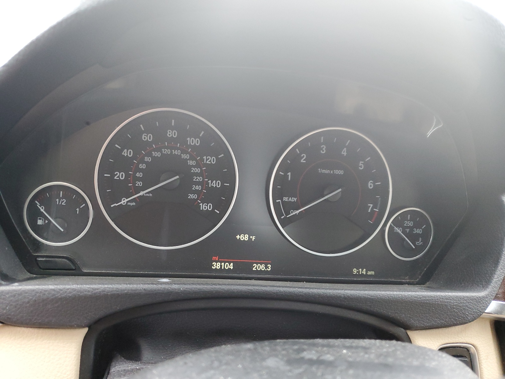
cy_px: 190
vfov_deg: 53.1
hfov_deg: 67.3
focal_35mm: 26
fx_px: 379
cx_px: 252
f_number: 1.5
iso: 234
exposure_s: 1/60.2
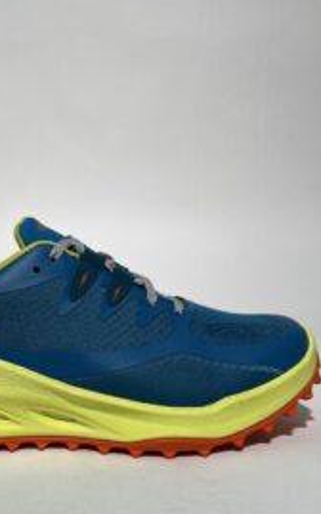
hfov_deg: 30.7
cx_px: 80
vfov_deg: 48.2
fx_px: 574
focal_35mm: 41
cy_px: 271
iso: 50
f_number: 1.6
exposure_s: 1/561
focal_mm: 5.1
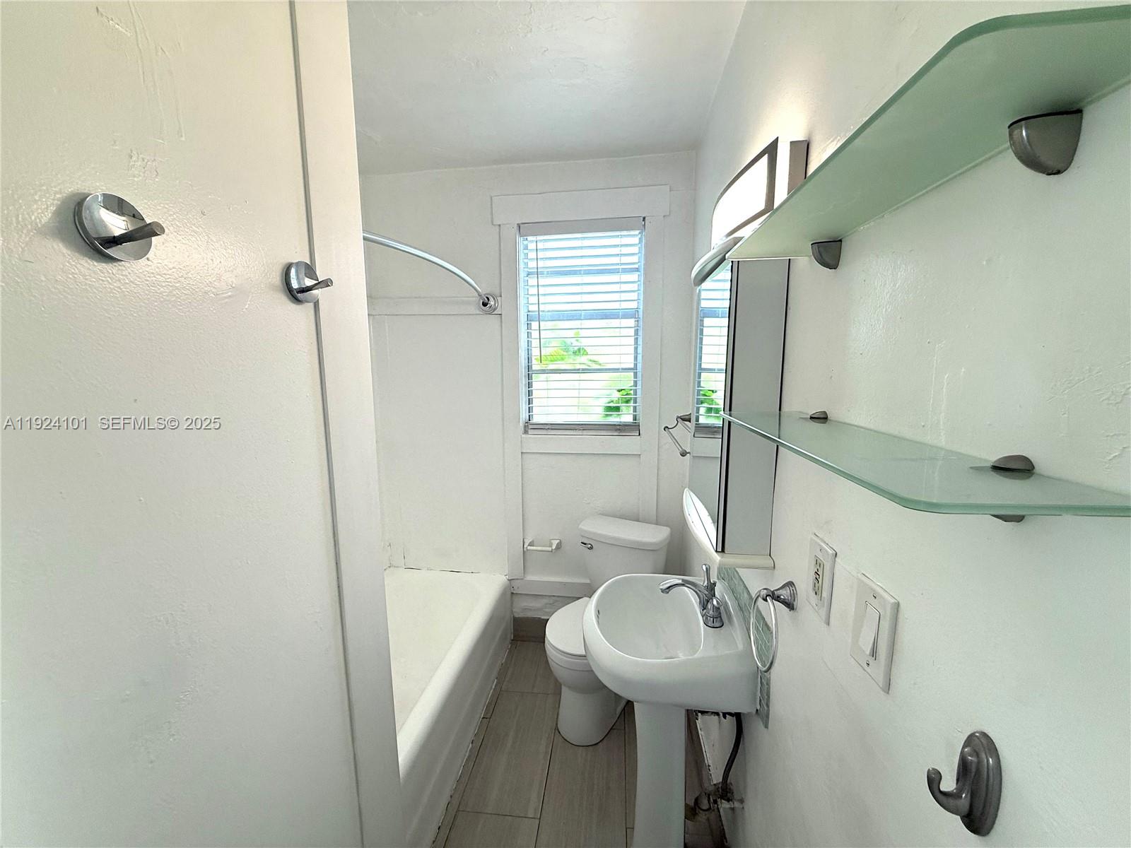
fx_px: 457
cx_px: 566
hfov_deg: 102.1
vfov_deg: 85.7
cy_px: 424
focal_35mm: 14
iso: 64
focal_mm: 2.22
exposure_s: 1/173
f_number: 2.2
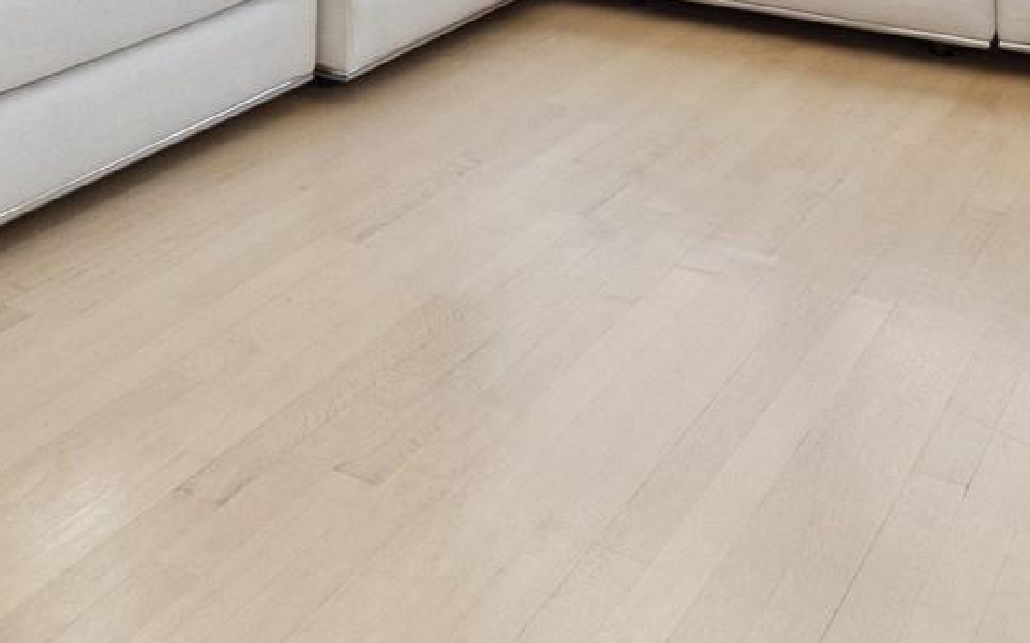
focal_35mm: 55
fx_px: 1543
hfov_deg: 36.0
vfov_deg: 19.3
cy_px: -423
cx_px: 242
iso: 200
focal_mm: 7
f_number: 8
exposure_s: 1/80
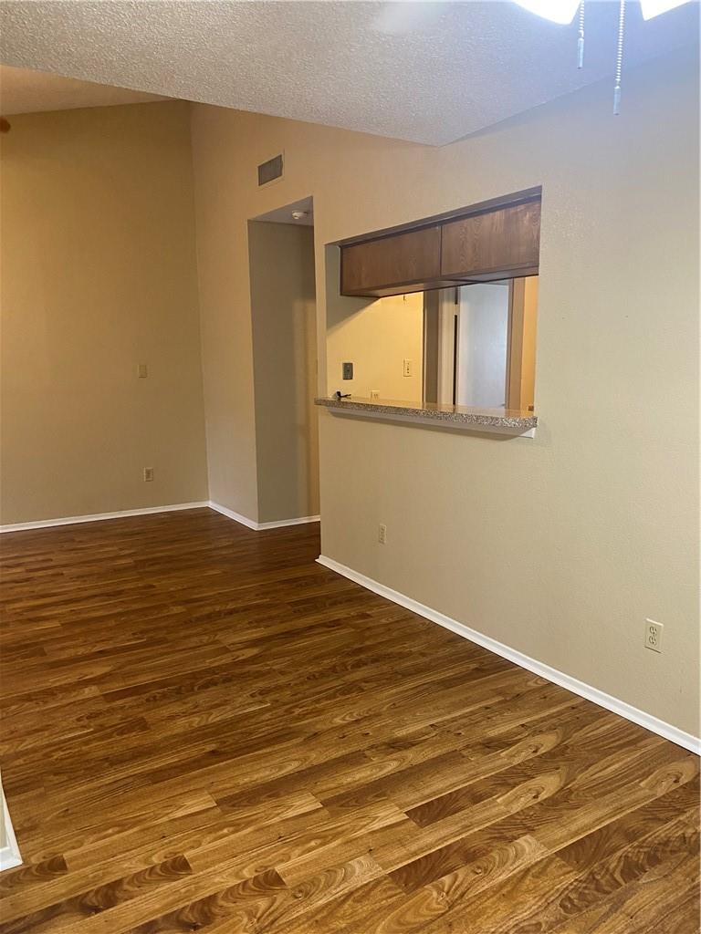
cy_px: 467
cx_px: 350
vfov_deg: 67.3
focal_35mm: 26
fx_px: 702
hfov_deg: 53.1
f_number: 1.8
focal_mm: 4.25
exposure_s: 1/60
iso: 200
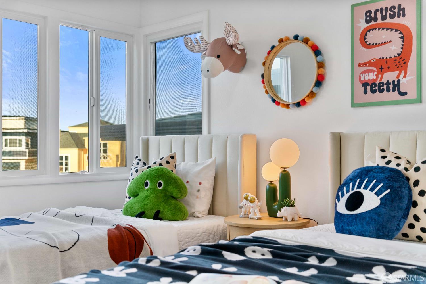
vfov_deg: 33.4
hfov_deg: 48.5
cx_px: 213
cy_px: 142
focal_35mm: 40
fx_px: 473
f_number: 4
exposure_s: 1/125
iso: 400
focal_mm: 40
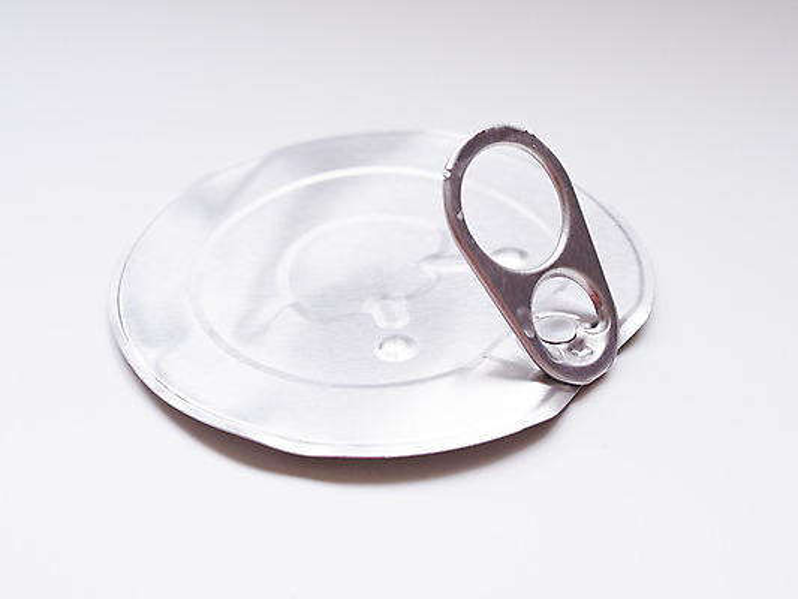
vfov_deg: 29.1
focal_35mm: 50
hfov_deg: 38.2
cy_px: 300
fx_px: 1153
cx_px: 399
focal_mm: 25
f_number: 5.6
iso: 400
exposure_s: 1/60
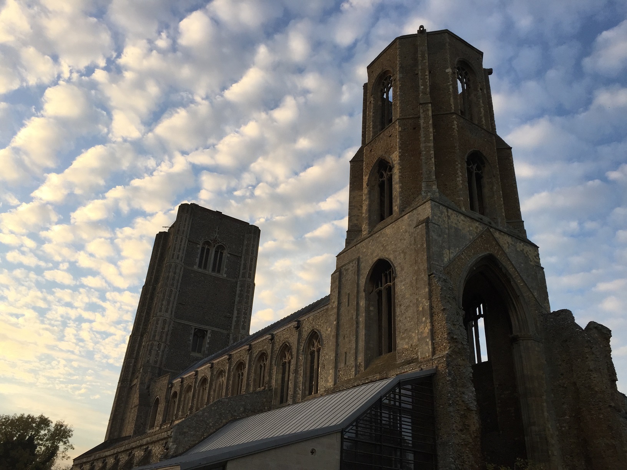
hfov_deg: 61.7
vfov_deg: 48.2
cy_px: 235
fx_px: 525
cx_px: 314
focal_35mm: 29
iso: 32
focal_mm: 4.15
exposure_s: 1/482
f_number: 2.2
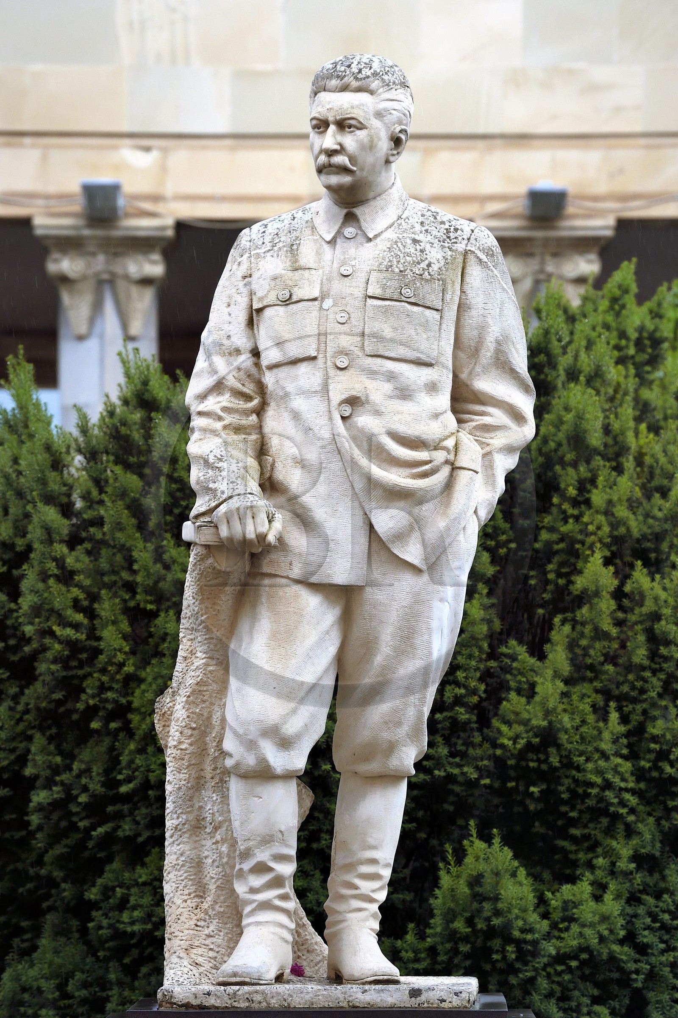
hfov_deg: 7.6
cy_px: 509
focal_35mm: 180
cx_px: 339
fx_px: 5085
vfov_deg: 11.4
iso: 1600
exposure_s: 1/200
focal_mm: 180
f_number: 5
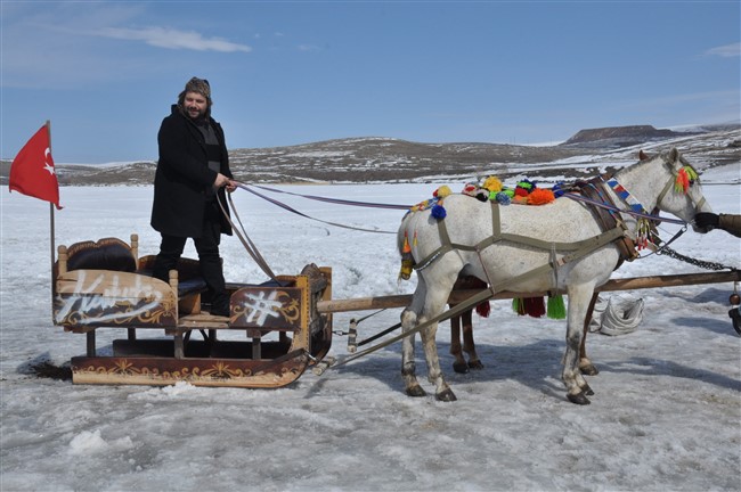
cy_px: 246
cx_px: 370
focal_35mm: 42
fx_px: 864
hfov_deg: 46.4
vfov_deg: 31.8
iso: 400
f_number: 16
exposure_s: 1/1000
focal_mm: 28
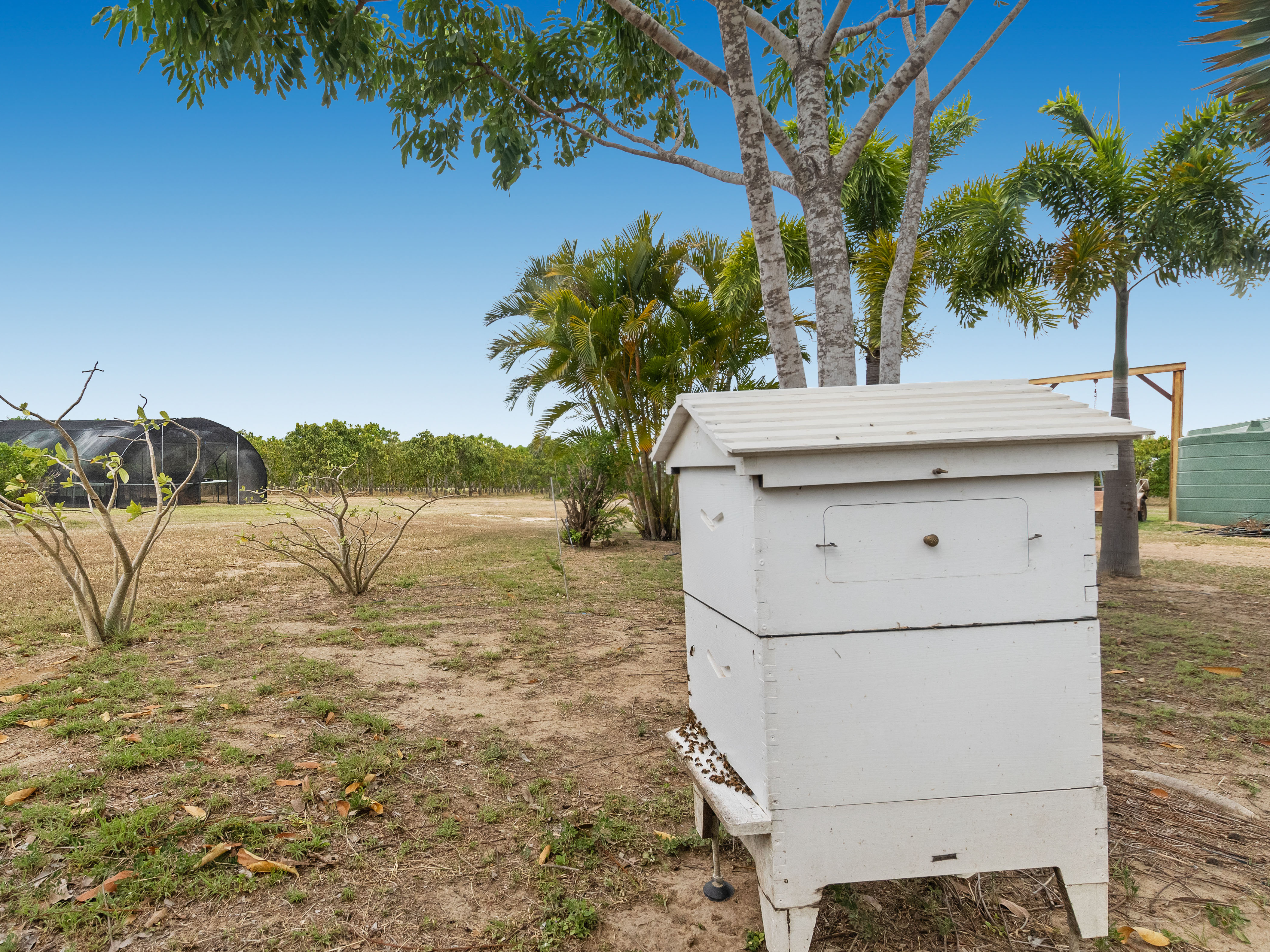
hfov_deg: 84.1
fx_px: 697
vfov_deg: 68.7
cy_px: 480
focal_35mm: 19
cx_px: 539
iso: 400
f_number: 8
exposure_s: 1/500
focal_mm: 10
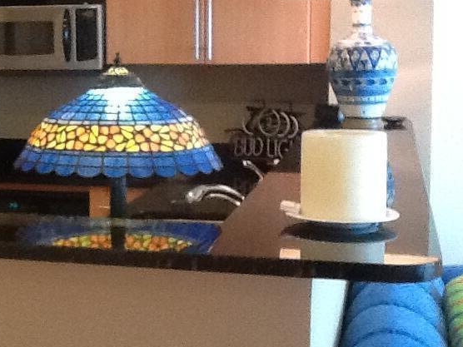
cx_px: 67
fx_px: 1017
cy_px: 113
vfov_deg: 19.3
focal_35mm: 76
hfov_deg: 25.1
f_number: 2.4
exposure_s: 1/30
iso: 320
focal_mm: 2.03
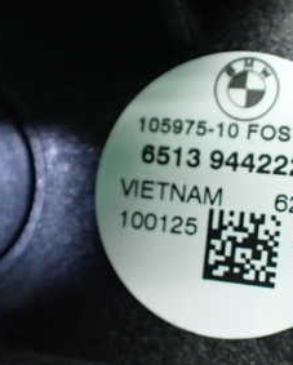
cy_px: 196
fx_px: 671
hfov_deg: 24.6
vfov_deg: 30.4
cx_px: 183
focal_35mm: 62
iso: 800
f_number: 2.3
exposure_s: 1/80
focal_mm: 5.4
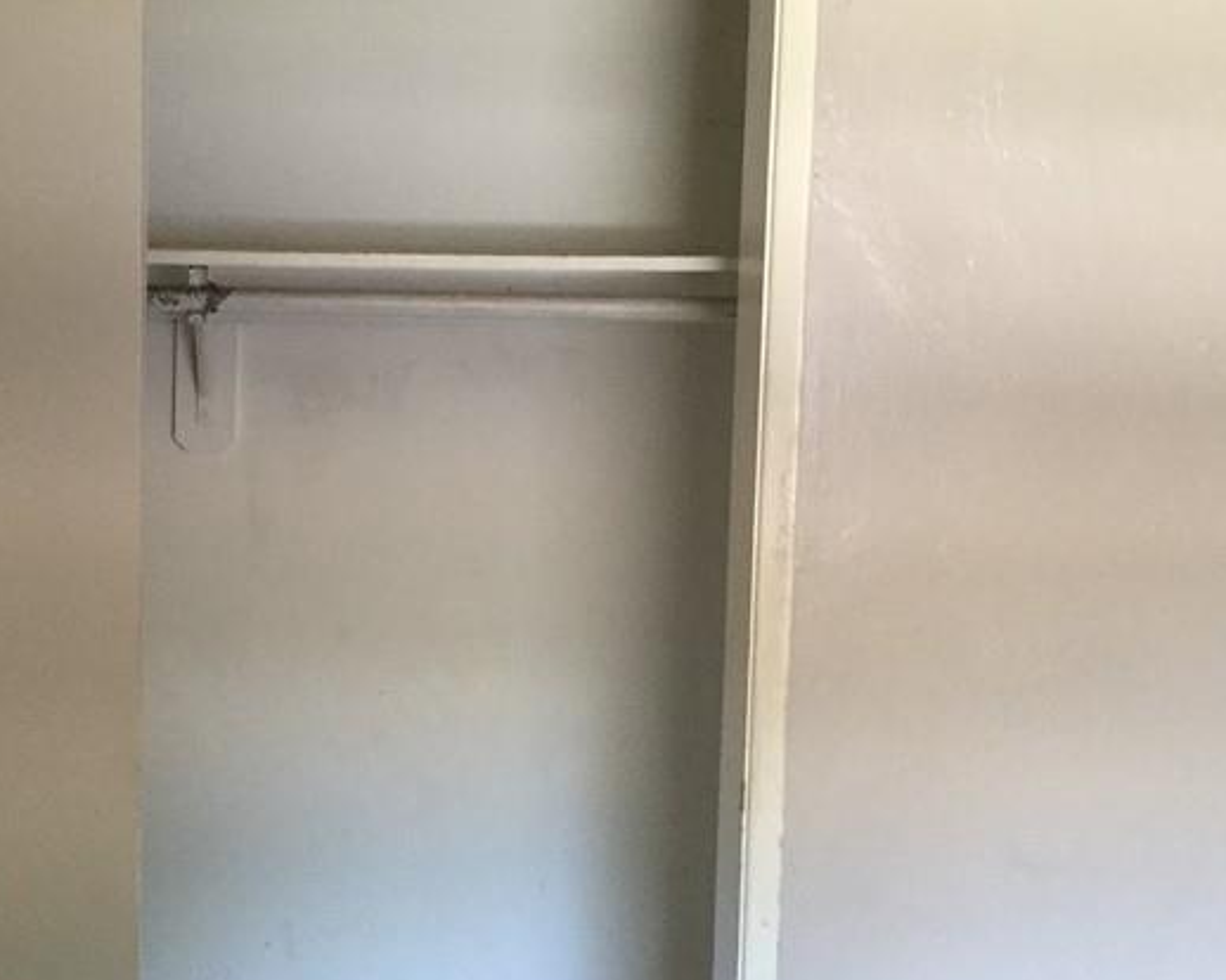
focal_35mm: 56
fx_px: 2031
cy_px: 488
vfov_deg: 27.1
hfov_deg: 33.3
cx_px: 417
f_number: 2.2
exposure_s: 1/30
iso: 125
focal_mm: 4.15
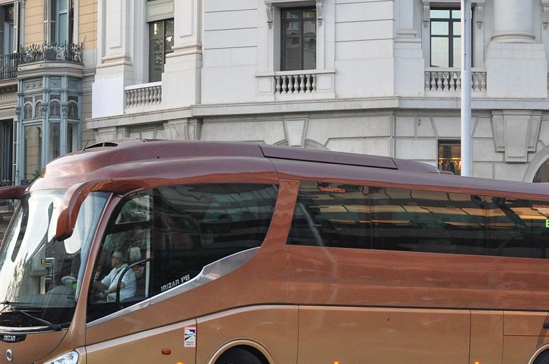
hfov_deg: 19.1
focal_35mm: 107
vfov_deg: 12.8
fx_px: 1630
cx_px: 322
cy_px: 214
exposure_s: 1/250
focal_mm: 42
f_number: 4.8
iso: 1600
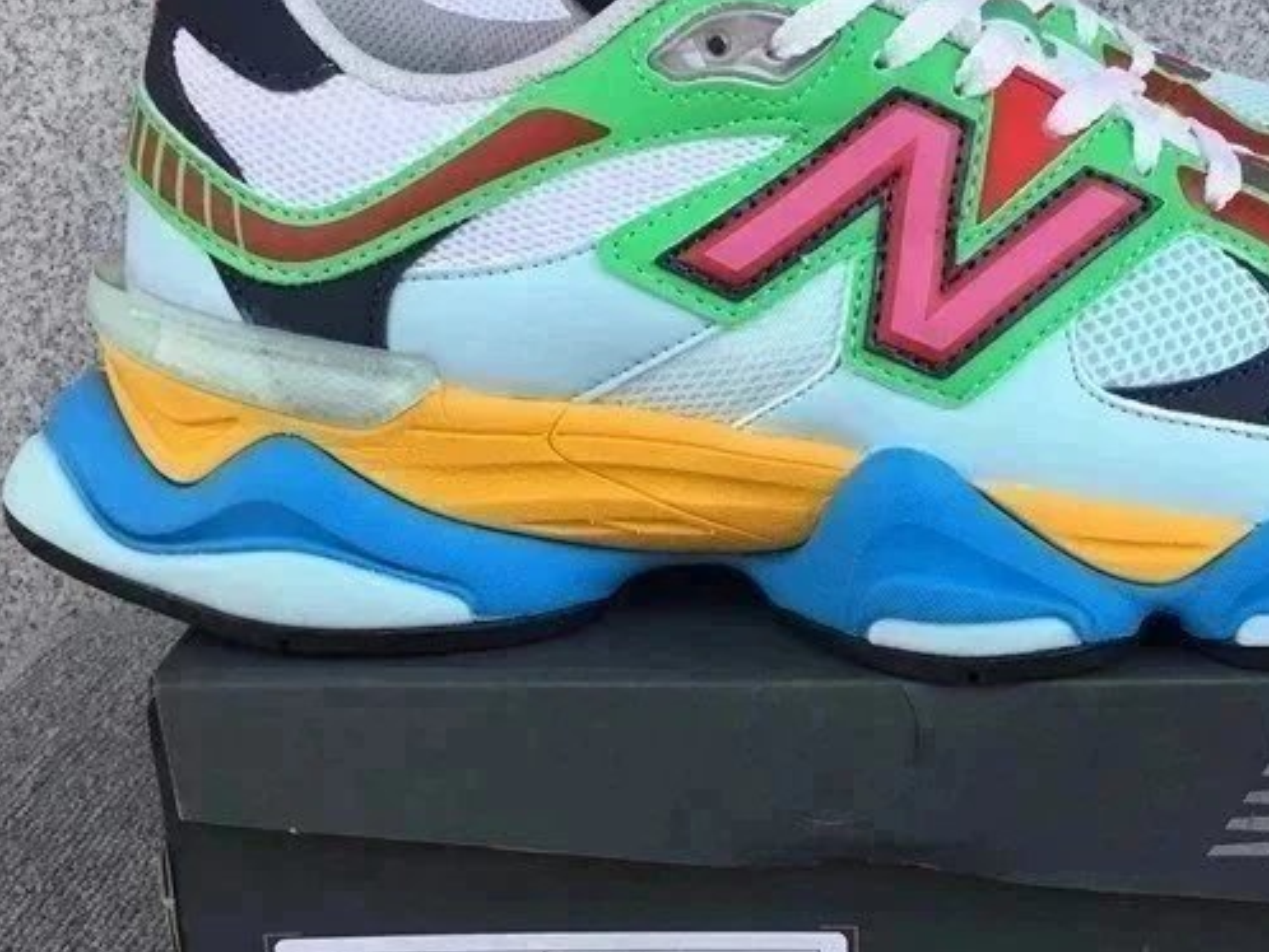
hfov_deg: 34.0
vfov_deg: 26.1
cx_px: 859
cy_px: 528
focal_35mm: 56
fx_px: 2054
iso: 25
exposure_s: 1/348
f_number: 2.4
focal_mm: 3.3
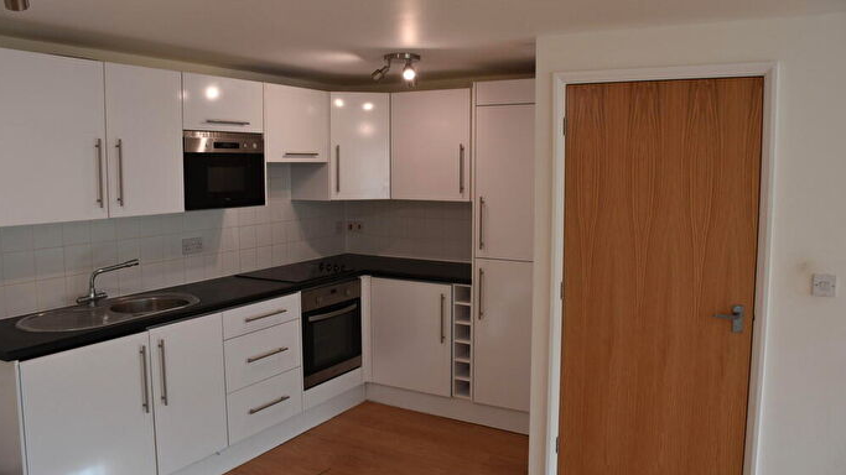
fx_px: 650
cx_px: 427
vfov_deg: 40.2
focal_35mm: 29
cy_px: 229
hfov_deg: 66.1
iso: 400
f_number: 4.5
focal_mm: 18
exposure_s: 1/80
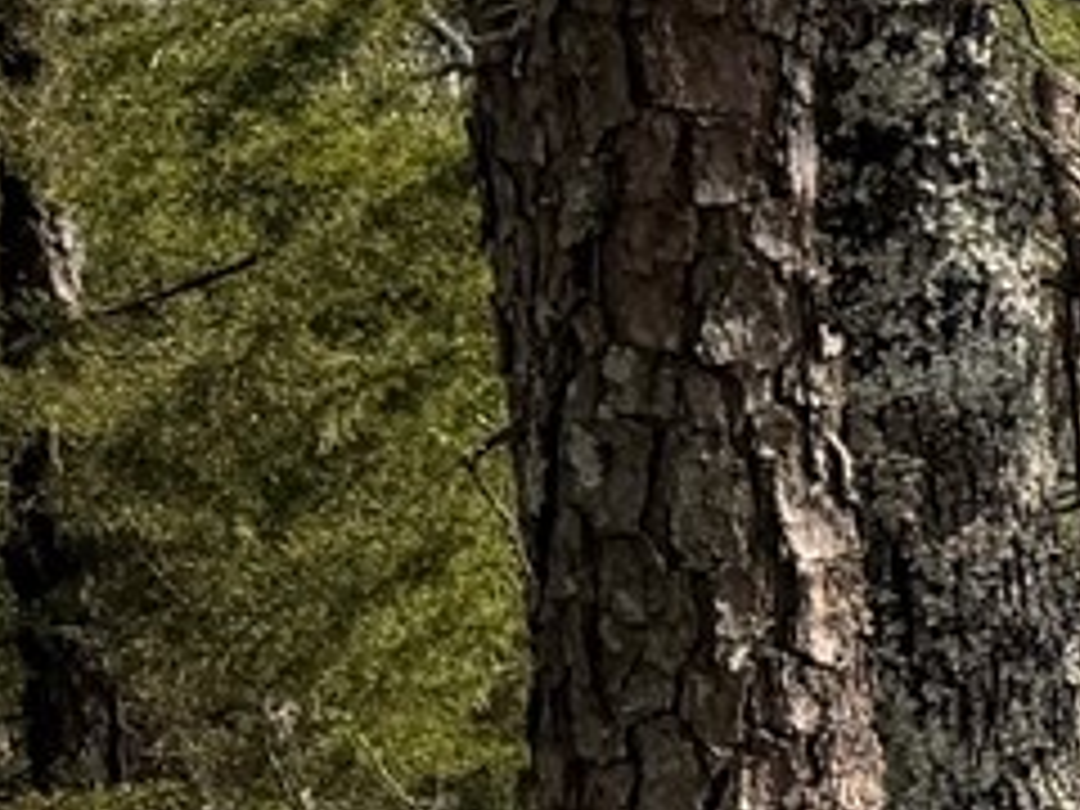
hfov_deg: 7.7
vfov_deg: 7.7
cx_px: 4054
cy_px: 198
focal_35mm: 192
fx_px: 5990
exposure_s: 1/4405
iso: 80
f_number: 1.78
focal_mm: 6.76
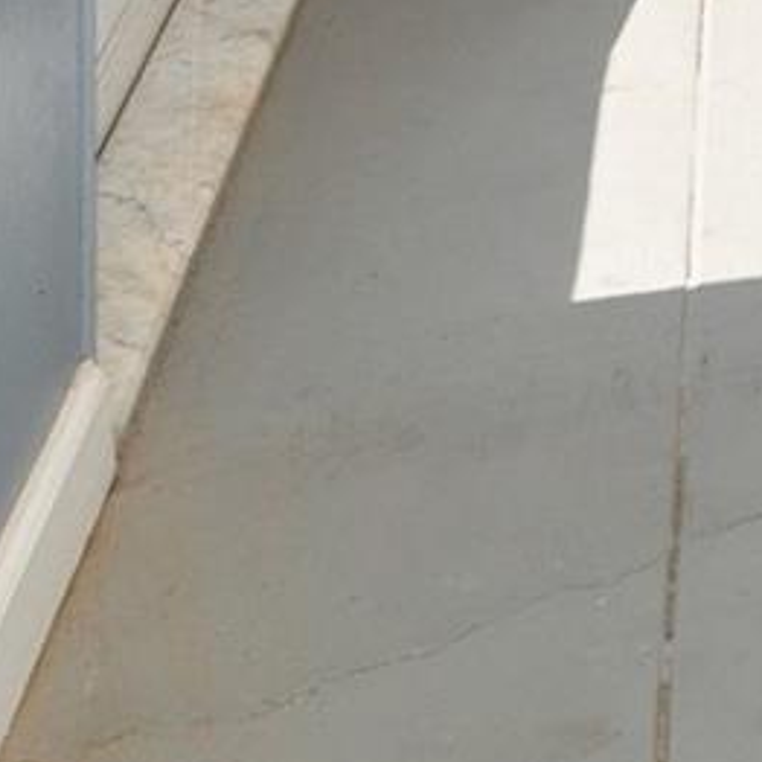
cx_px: 1844
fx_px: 2814
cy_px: -1118
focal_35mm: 113
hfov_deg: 12.2
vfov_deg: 12.1
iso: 200
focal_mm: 17
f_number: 8
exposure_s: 1/125
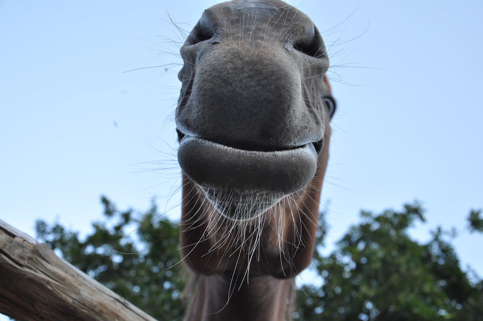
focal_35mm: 38
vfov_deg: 35.4
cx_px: 242
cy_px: 160
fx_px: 503
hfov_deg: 51.3
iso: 280
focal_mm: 25
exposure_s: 1/125
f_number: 5.6
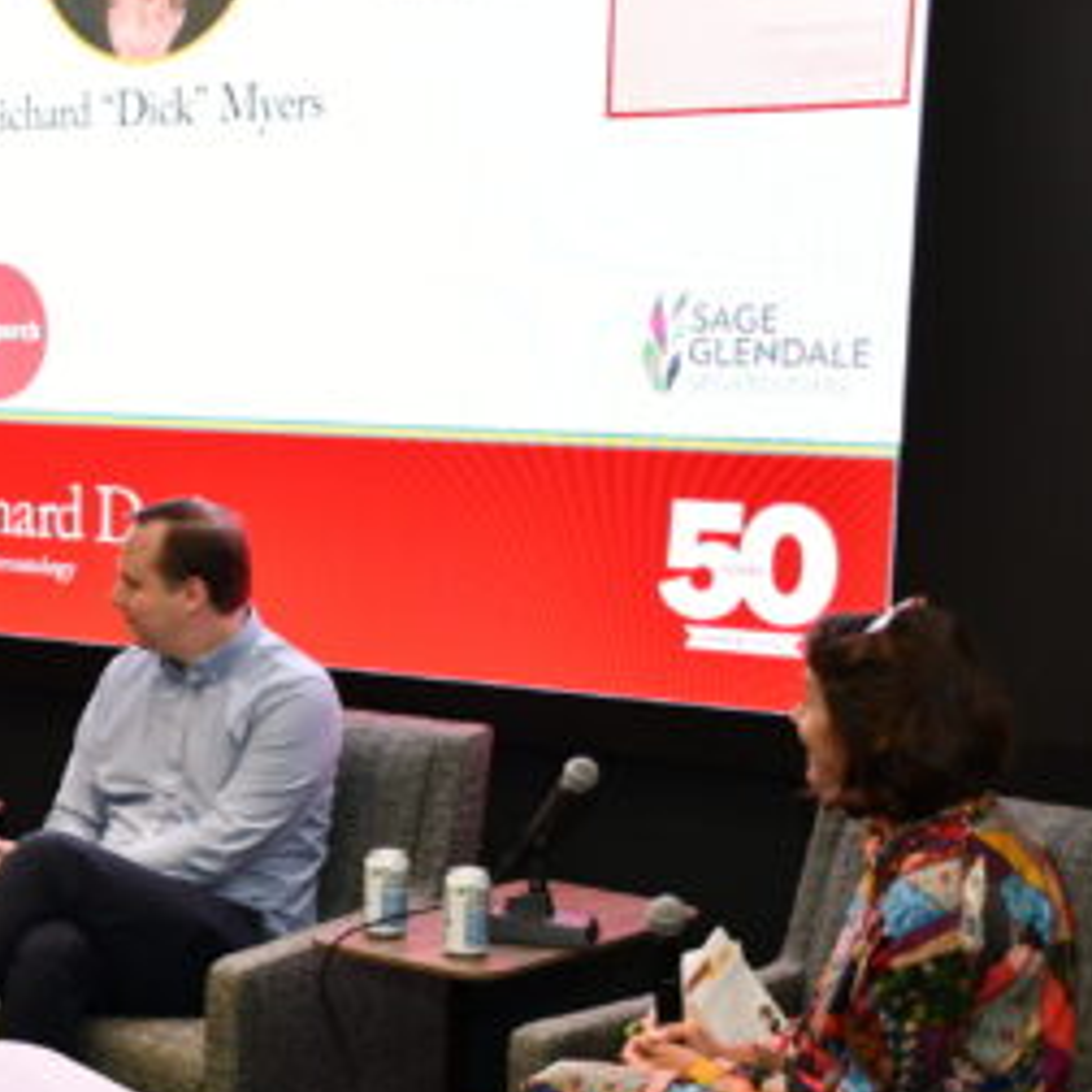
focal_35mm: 79
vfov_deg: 21.8
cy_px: 737
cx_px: -43
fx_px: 2820
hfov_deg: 21.1
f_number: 4
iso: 560
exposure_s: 1/60
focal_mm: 26
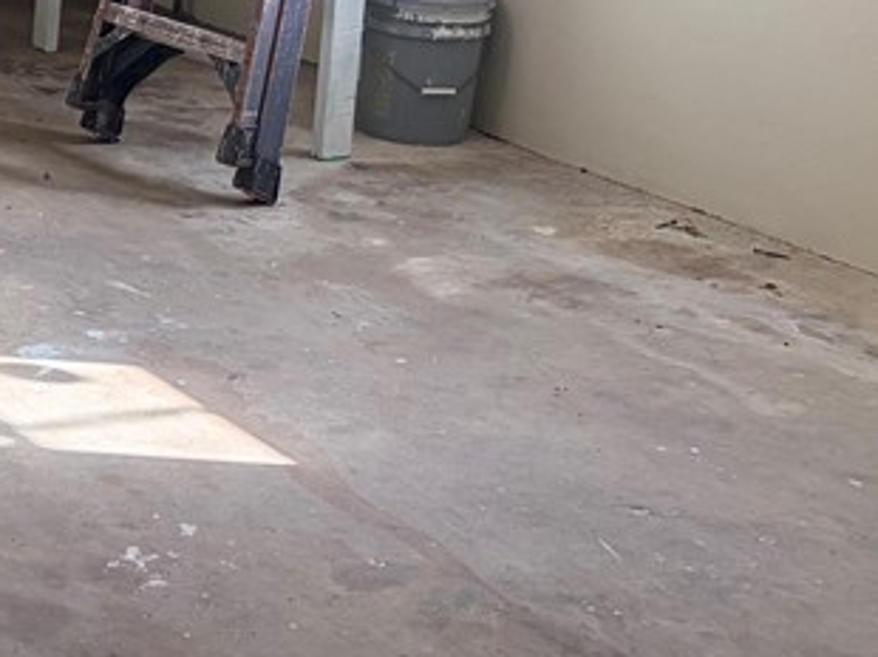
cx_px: -397
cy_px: 99
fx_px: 2180
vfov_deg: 17.0
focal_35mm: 86
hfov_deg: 20.0
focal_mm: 5.96
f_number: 1.6
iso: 100
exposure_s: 1/222
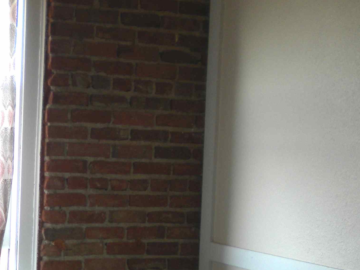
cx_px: 20
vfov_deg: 17.3
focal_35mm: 84
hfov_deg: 22.6
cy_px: 239
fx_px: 874
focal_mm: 6.3
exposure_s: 1/46
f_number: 3.1
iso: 80
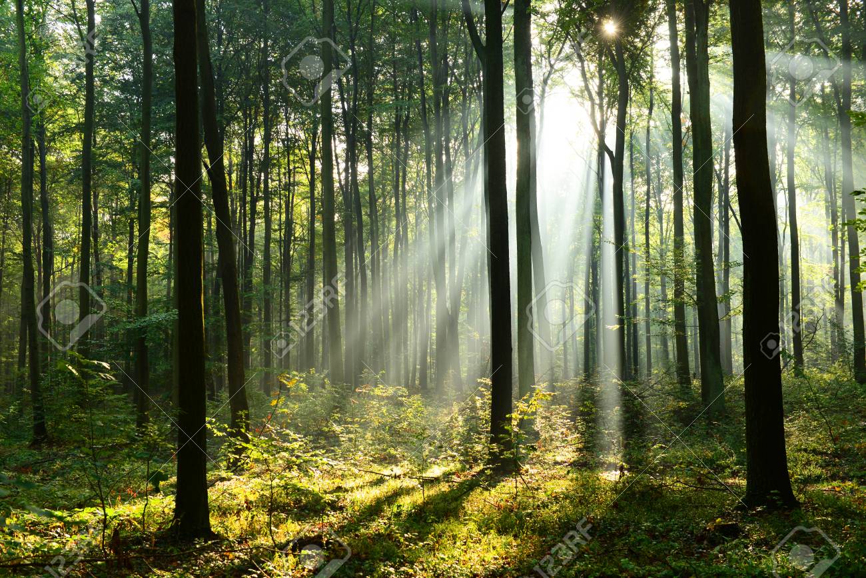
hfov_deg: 44.5
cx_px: 433
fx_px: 1058
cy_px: 289
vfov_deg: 30.5
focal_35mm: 44
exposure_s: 1/100
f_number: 6.3
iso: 400
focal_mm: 44
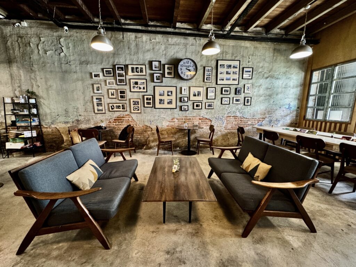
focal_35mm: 14
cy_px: 134
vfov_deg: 85.7
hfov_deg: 102.1
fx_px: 144
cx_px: 178
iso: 640
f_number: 2.2
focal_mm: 2.22
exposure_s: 1/50
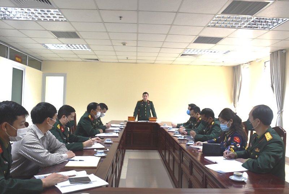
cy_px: 97
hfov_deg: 61.9
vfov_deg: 43.7
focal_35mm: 30
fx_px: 241
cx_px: 144
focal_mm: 20
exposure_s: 1/60
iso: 500
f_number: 5.6
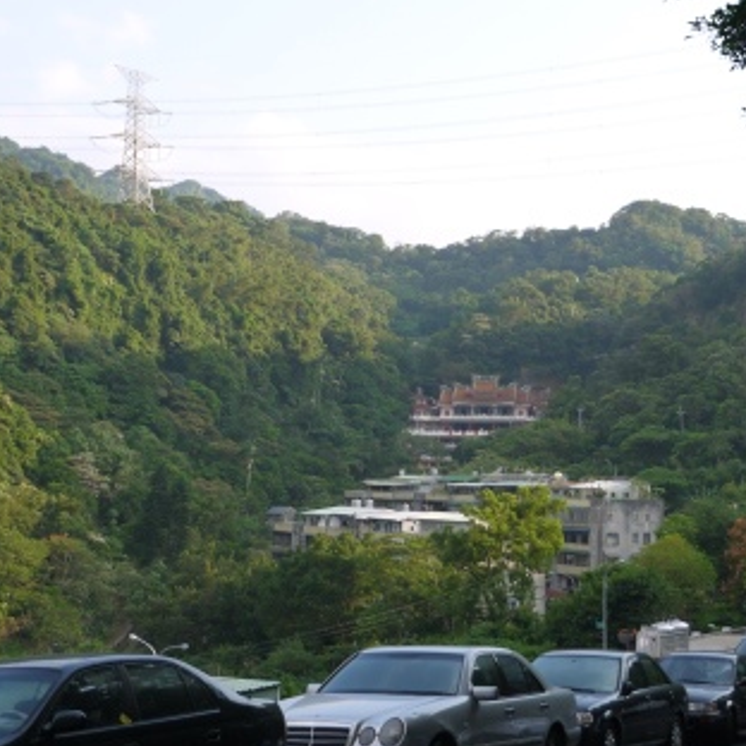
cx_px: 450
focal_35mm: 66
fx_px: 1609
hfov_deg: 26.0
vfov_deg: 26.1
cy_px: 361
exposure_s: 1/200
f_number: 6.3
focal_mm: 26
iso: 160
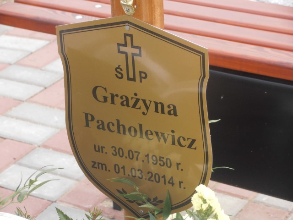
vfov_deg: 10.7
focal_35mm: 138
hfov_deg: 14.3
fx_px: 1168
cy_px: 110
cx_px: 146
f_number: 5.8
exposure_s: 1/80
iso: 100
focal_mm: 24.39
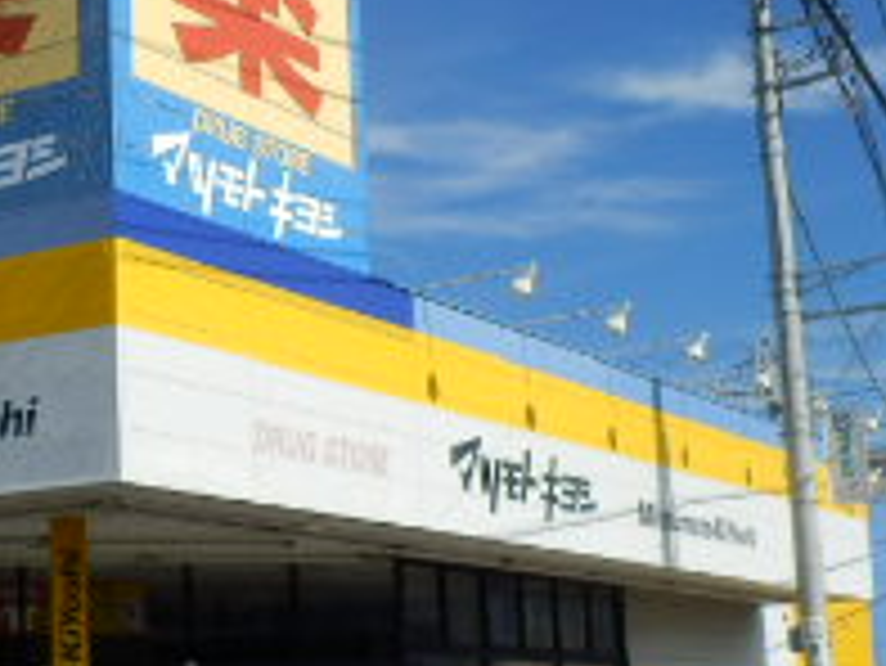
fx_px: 1998
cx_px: 99
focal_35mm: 78
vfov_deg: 18.9
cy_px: 360
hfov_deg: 24.3
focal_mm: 4.2
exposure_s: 1/320
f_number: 7.9
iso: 100
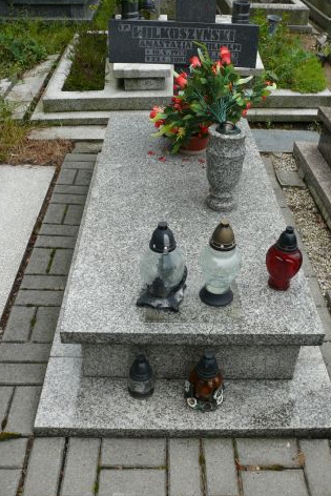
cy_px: 247
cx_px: 186
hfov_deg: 35.9
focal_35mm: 37
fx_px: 510
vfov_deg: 51.9
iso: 100
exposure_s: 1/200
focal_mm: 7.4
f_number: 4
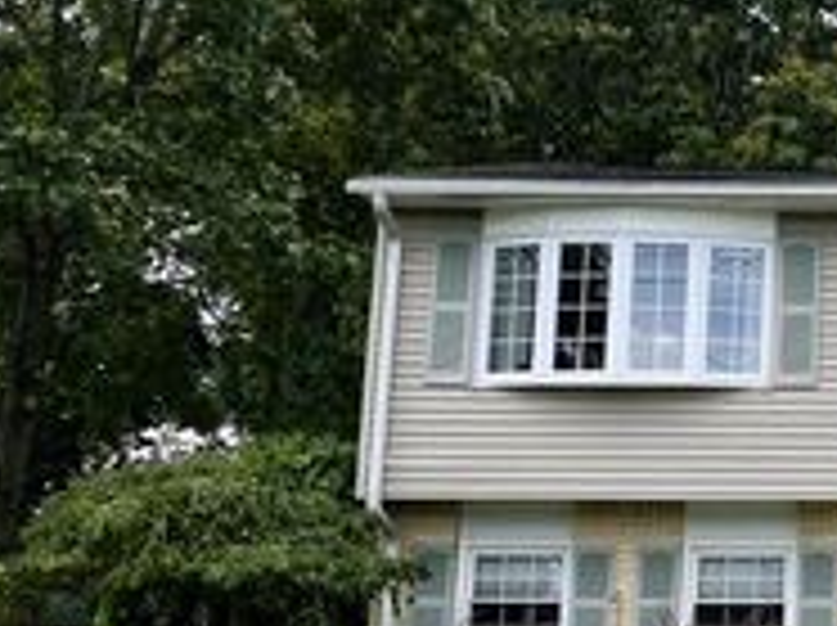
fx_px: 1690
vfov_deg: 20.9
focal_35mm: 70
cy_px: 372
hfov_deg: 24.3
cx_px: 1094
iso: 32
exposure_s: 1/2358
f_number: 1.8
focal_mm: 4.25
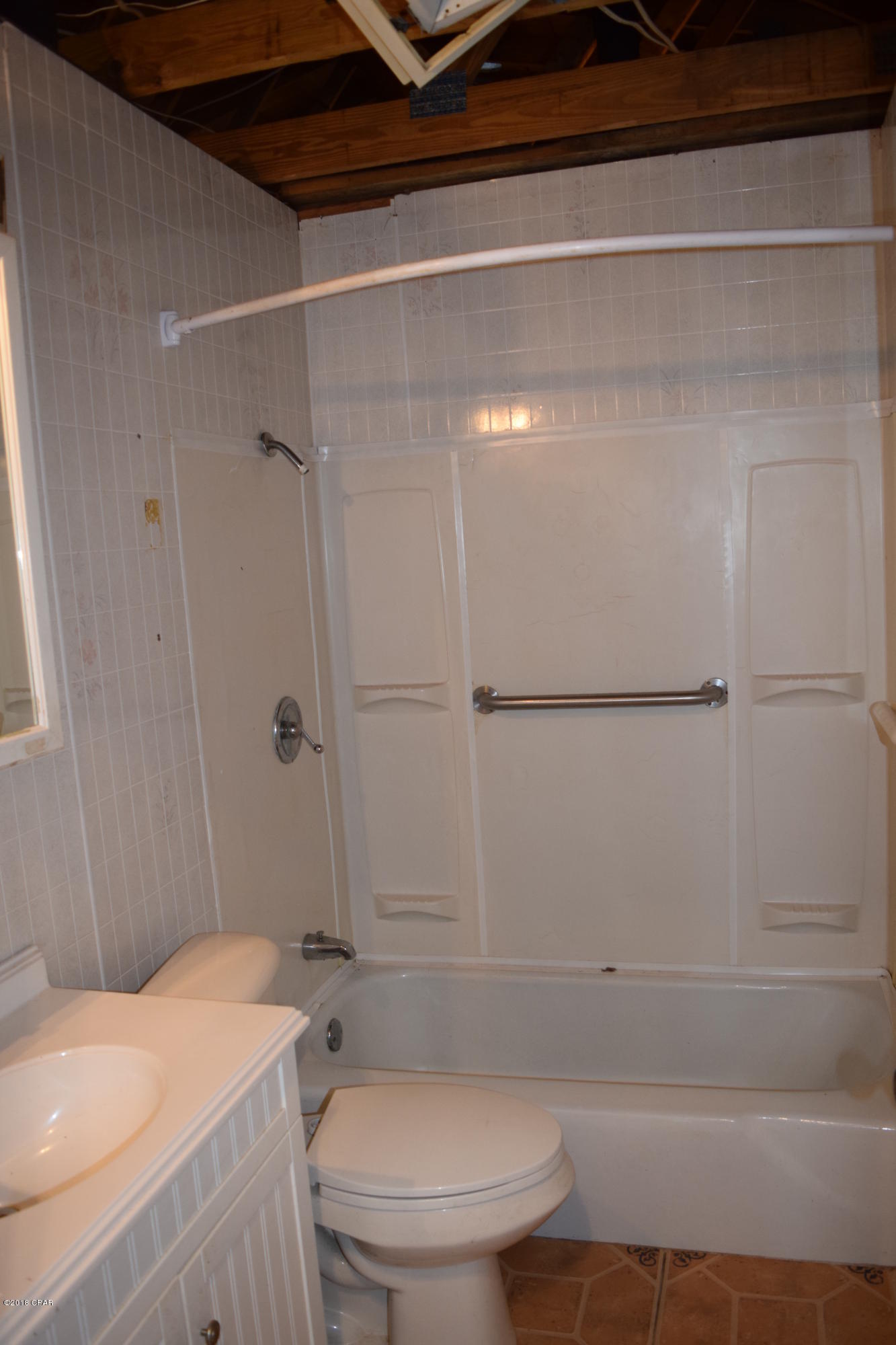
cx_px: 448
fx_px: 1008
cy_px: 672
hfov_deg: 47.9
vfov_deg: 67.4
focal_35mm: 27
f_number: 3.8
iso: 800
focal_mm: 18
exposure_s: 1/60
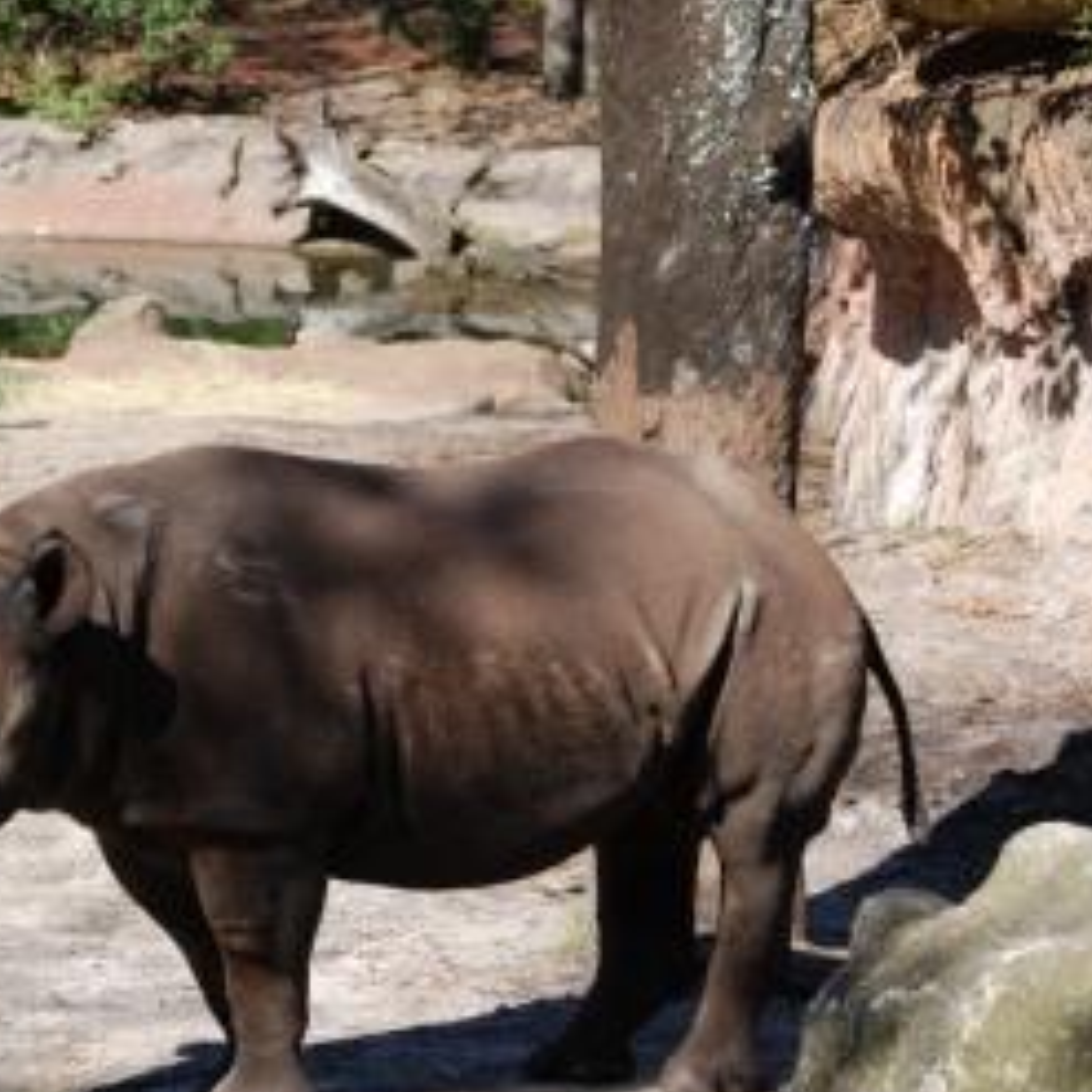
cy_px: 619
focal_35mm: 208
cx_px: 354
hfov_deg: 8.4
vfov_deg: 8.4
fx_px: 7424
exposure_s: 1/500
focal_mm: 90
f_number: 5.6
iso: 200
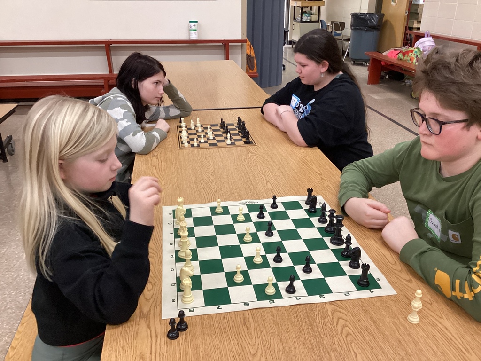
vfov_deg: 45.4
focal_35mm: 31
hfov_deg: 58.4
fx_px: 431
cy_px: 180
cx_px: 240
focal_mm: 3.3
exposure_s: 1/60
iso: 320
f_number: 2.4
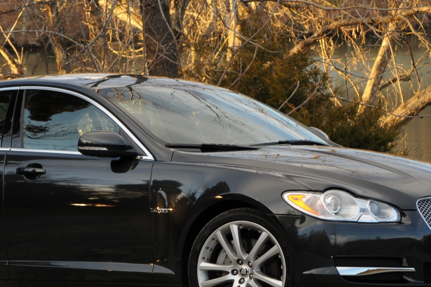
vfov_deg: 4.5
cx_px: 123
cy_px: 158
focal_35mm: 307
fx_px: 3672
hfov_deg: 6.7
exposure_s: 1/60
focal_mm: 102
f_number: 8
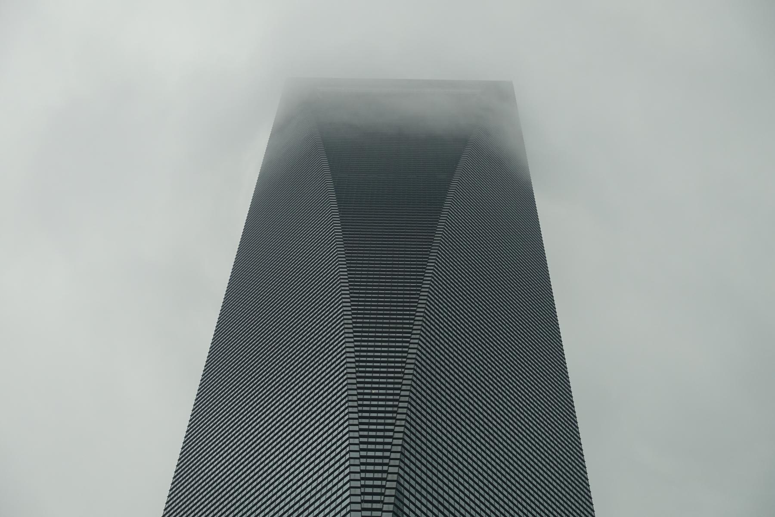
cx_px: 388
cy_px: 258
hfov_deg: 28.8
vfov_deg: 19.5
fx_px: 1507
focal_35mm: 70
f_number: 4
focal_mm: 25.7
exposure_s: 1/125
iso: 125
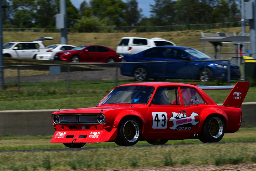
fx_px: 2134
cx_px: 128
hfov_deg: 6.9
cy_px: 86
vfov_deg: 4.6
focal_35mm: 300
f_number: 10
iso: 160
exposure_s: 1/640
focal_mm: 200
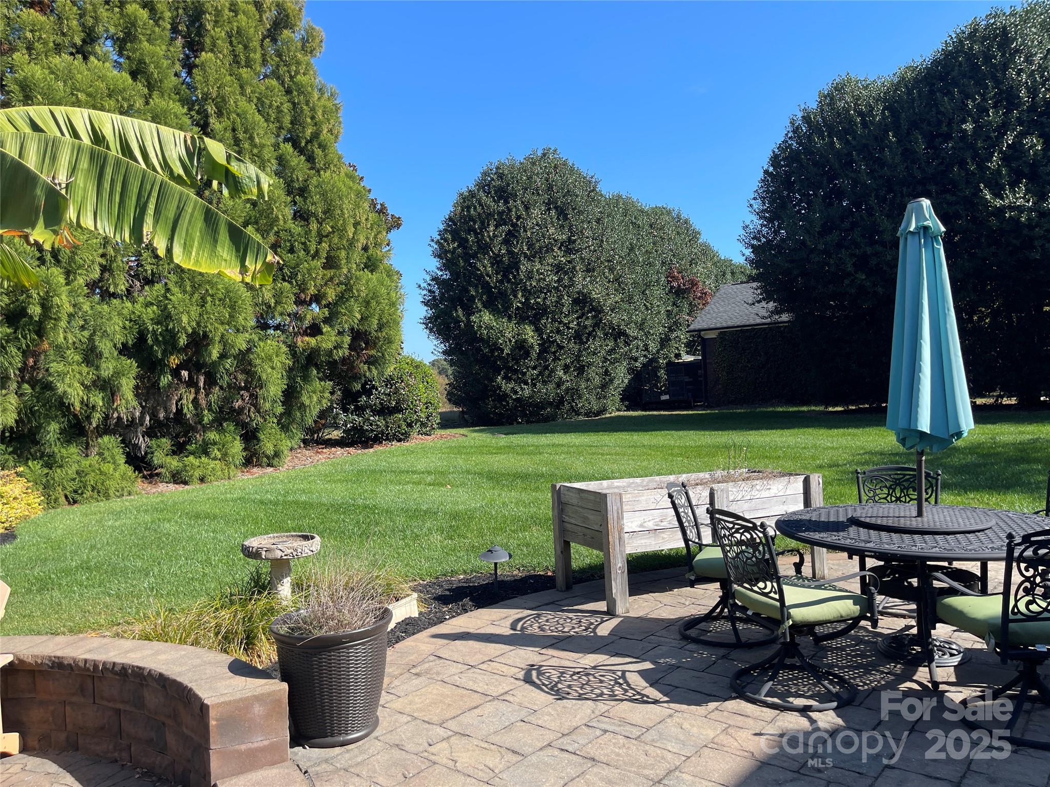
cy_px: 394
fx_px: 789
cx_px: 525
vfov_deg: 53.1
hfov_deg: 67.3
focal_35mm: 26
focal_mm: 5.1
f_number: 1.6
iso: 32
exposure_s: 1/1553
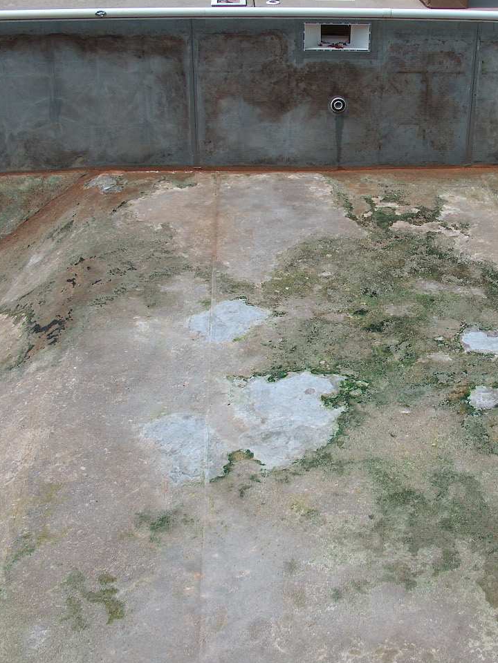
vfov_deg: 38.2
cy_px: 333
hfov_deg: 28.5
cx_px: 399
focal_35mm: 50
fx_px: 959
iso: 100
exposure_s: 1/562
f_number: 6.7
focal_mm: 7.6
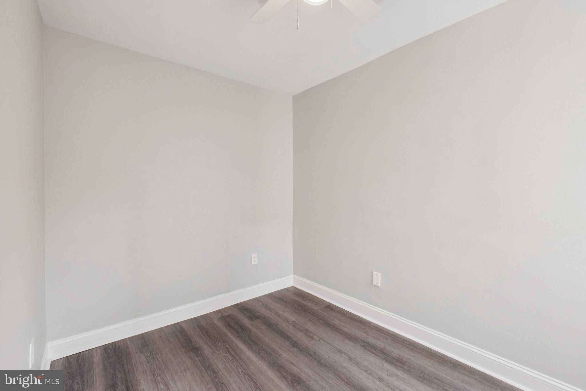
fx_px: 244
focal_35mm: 15
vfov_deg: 77.3
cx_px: 293
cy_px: 196
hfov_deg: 100.4
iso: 250
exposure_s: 1/8
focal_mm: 10
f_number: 8
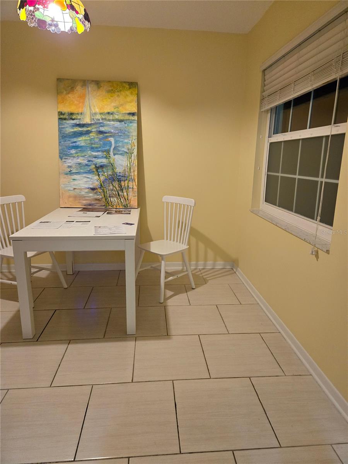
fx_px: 308
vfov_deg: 73.9
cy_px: 232
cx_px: 174
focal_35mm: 23
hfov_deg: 58.9
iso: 800
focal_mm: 5.4
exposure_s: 1/120
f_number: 1.8
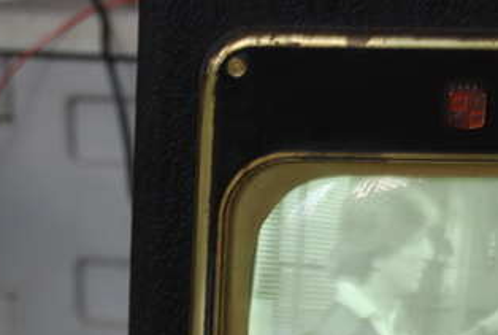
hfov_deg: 12.1
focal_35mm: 168
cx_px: 457
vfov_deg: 8.2
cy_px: 329
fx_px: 2330
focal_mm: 55
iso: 400
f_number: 5.6
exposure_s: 1/5
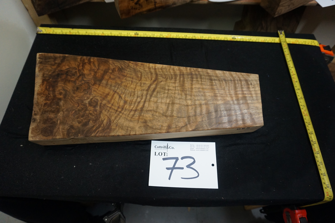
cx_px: 168
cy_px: 112
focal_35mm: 24
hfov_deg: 73.8
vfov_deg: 53.1
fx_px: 223
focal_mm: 16
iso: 1600
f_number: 4
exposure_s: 1/160
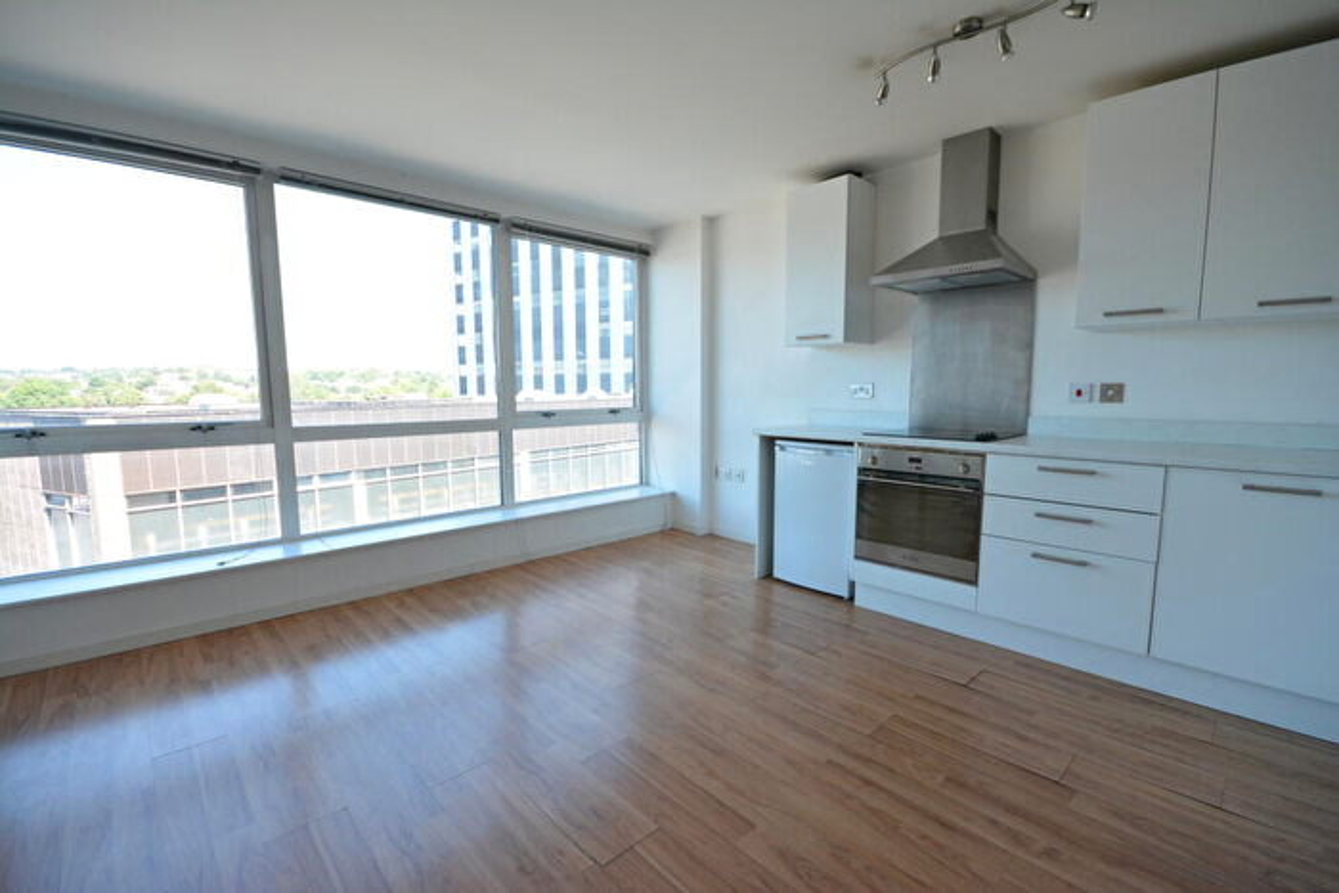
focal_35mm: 15
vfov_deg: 77.4
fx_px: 558
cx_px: 670
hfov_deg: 100.4
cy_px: 446
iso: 1600
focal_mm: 10
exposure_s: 1/200
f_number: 7.1
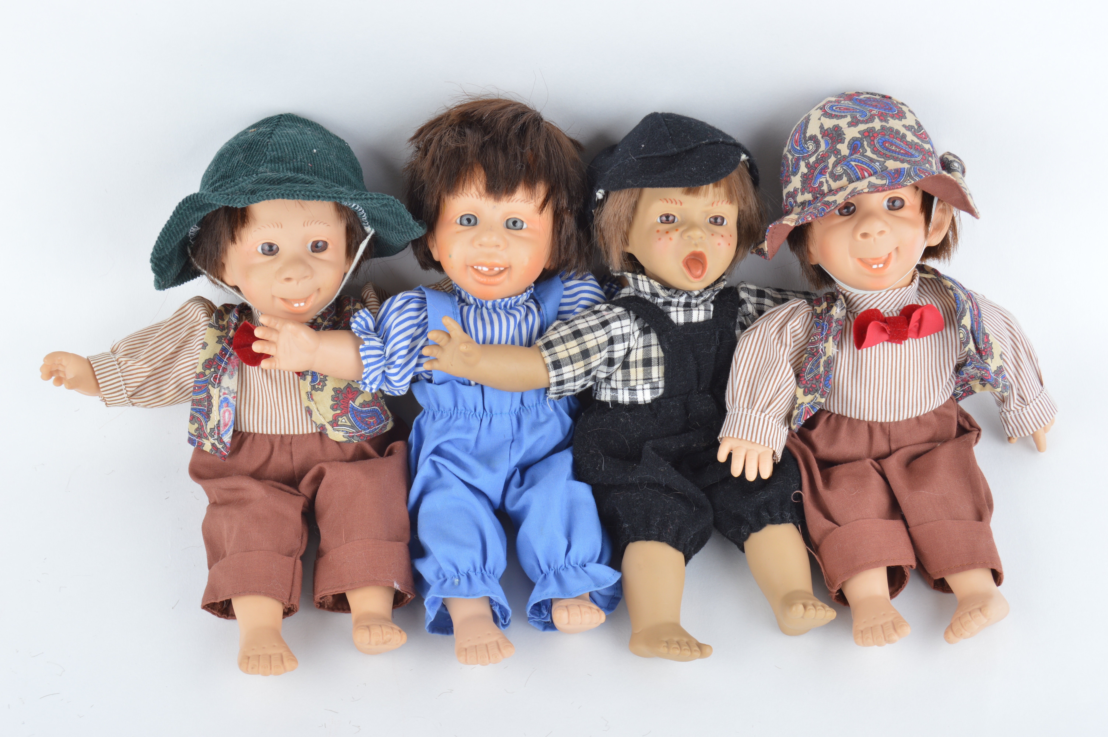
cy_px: 368
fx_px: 1614
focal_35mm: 52
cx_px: 554
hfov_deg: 37.9
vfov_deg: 25.7
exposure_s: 1/25
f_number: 10
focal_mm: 35
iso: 100
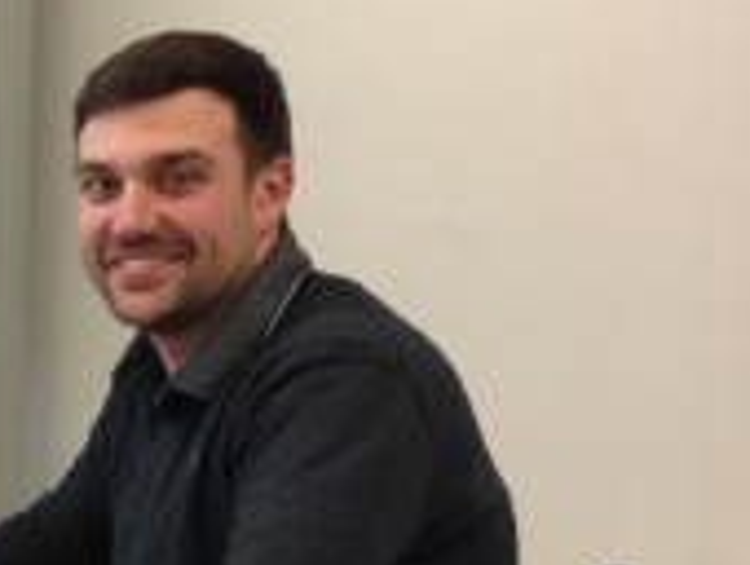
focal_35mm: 124
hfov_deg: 14.2
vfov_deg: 12.0
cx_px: -556
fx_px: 2690
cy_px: 371
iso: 50
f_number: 2.4
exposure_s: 1/20
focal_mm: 4.12
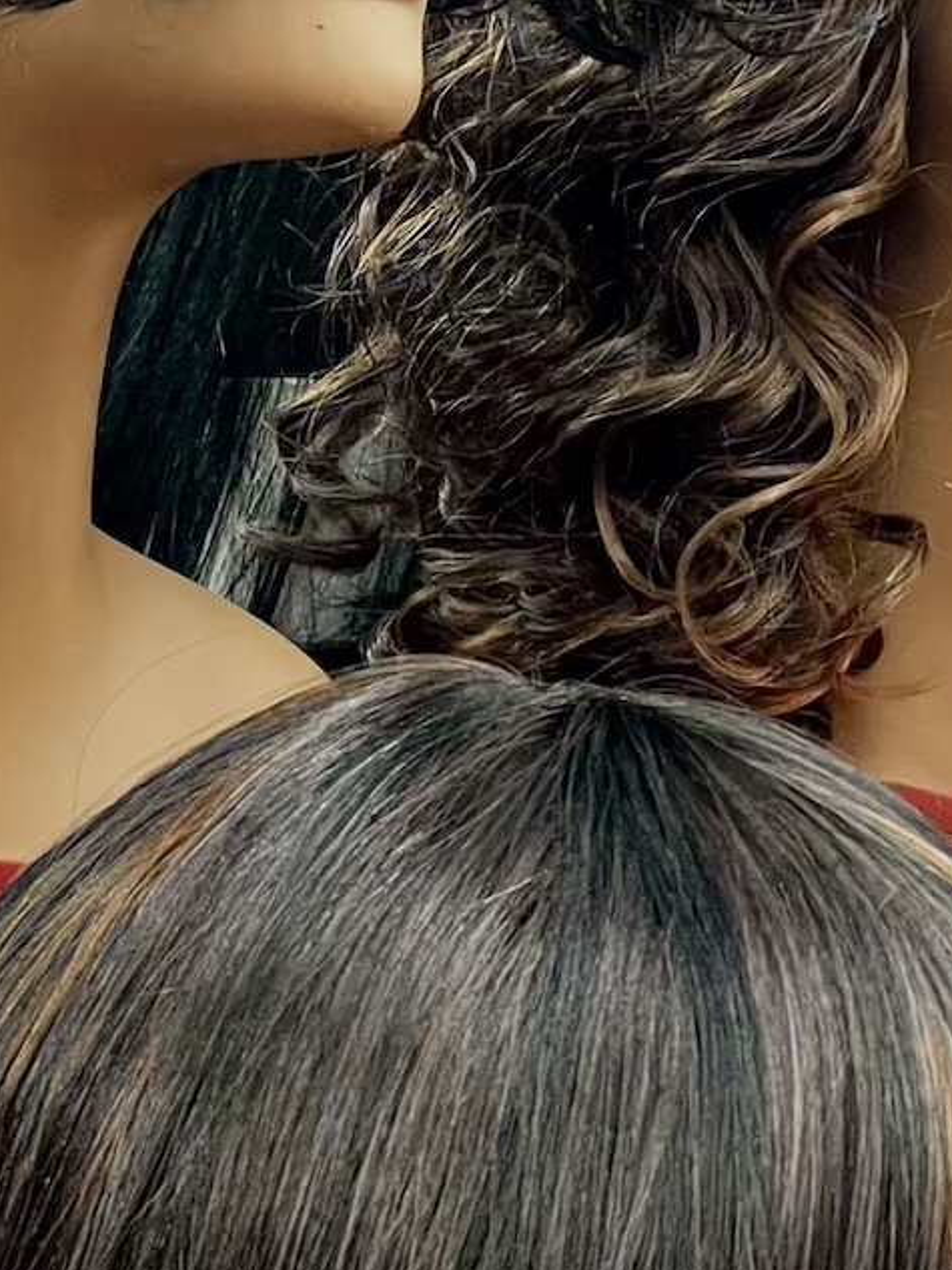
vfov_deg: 12.7
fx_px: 5718
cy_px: 684
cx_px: 773
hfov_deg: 9.5
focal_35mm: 156
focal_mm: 6
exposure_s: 1/60
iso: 400
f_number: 2
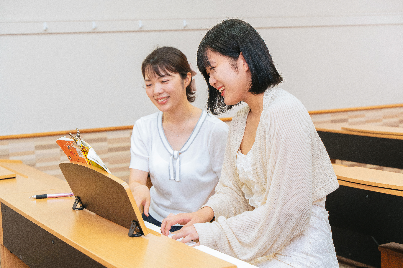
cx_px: 202
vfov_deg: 18.2
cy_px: 134
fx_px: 840
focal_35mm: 75
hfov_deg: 27.0
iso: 1250
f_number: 6.3
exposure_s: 1/125
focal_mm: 75
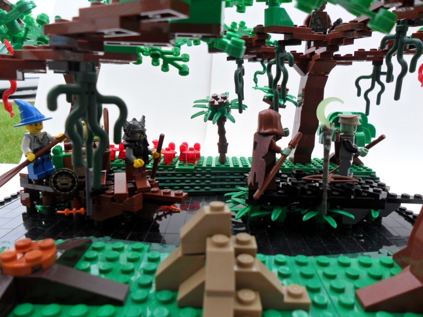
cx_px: 212
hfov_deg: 65.3
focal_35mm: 27
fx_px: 330
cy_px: 158
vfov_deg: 51.4
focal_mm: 4.9
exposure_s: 1/180
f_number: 3.5
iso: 100
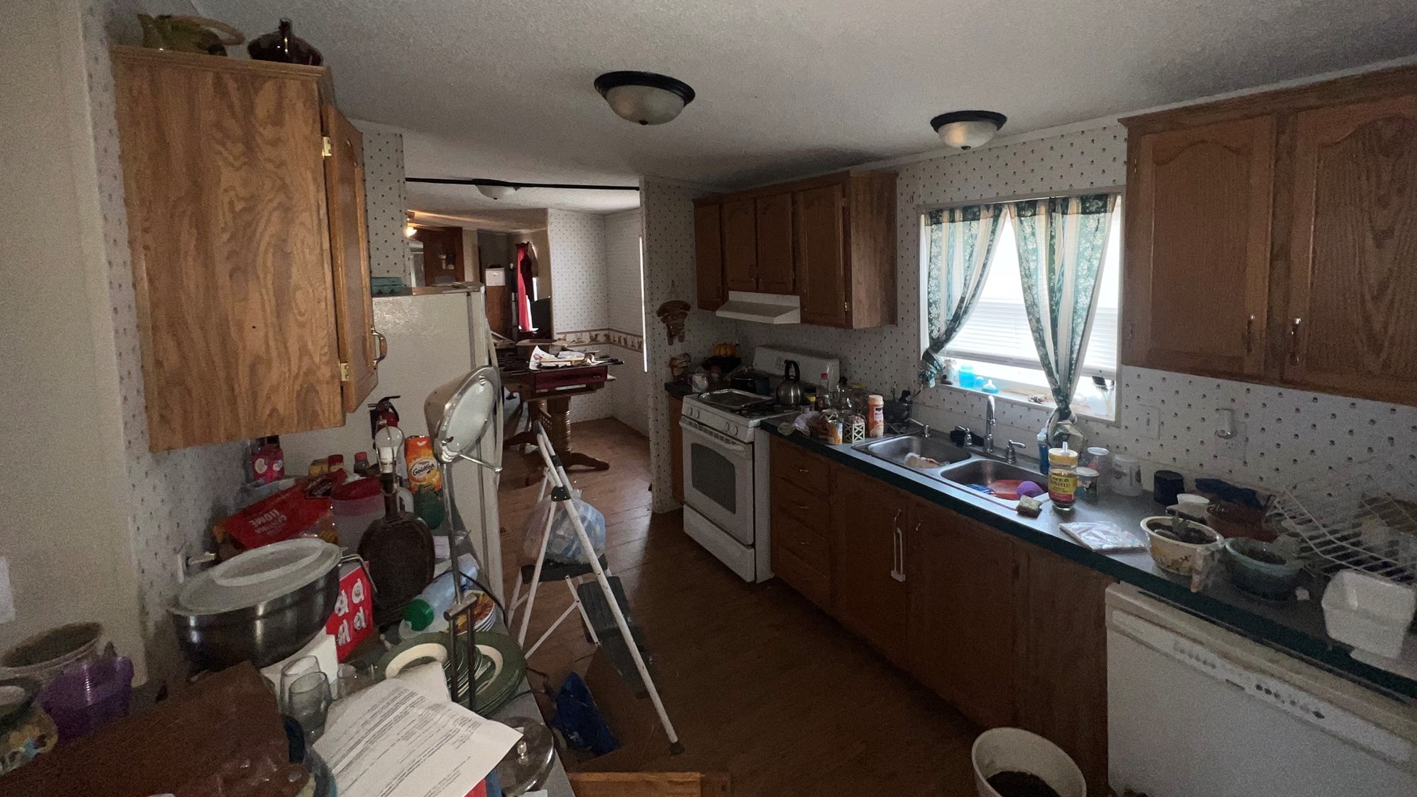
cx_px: 729
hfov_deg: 103.0
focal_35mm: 15
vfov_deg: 69.4
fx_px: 564
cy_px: 300
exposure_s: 1/81
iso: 64
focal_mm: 1.57
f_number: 1.8
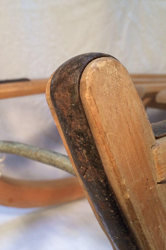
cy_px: 125
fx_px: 284
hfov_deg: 32.0
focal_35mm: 41
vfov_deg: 47.4
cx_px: 41
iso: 50
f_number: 2.2
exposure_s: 1/33
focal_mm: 4.15
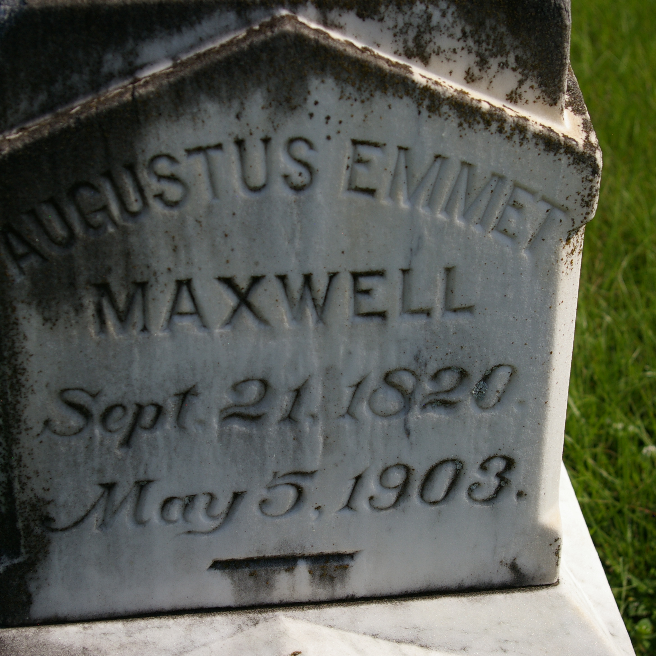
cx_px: 322
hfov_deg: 25.8
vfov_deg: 25.8
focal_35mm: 67
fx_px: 1430
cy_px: 319
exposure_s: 1/2000
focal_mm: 33
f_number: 5.6
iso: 200
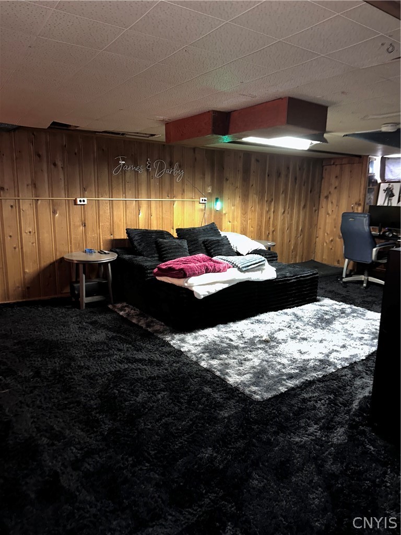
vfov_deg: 71.6
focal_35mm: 24
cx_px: 200
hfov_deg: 56.8
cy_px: 268
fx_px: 371
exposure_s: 1/4
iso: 400
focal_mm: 6.86
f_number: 1.78
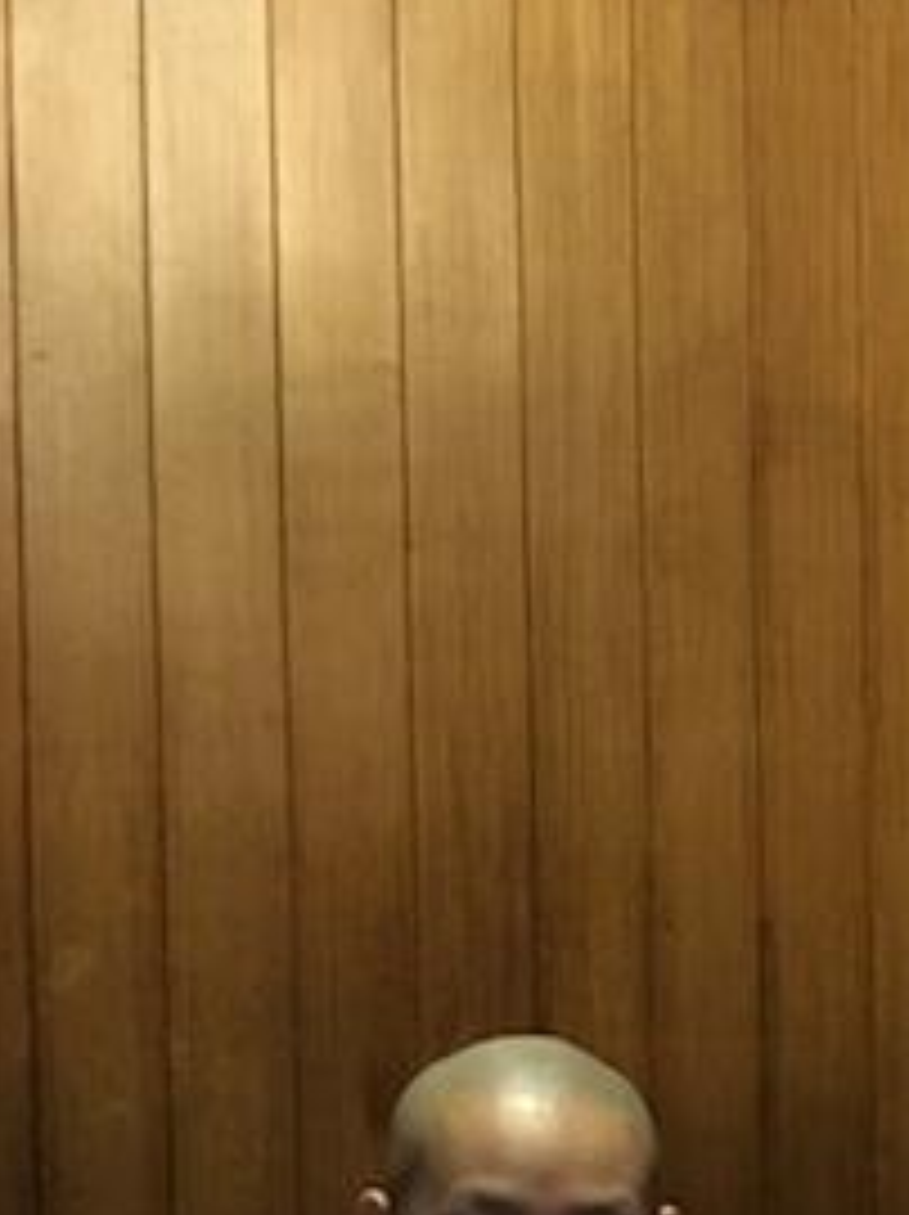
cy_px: 1454
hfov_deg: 16.1
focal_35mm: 86
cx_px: 1224
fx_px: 3016
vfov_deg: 21.2
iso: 125
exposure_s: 1/4
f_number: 2.2
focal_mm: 4.15
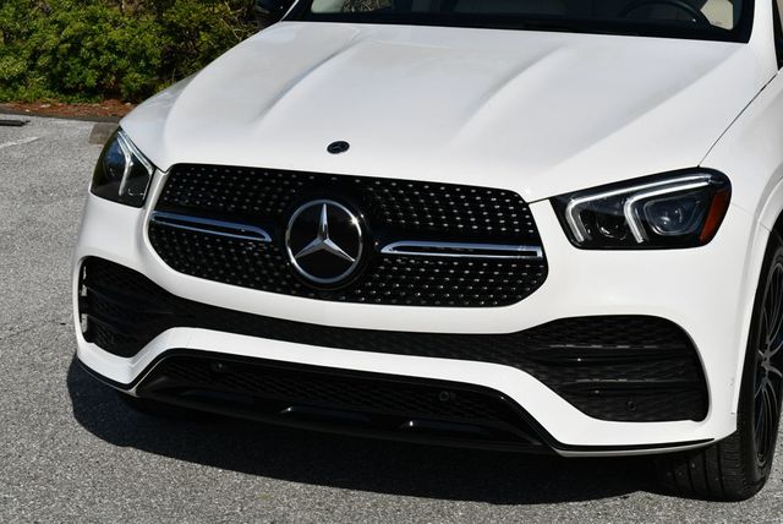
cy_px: 262
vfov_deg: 19.0
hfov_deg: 28.0
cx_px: 392
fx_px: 1567
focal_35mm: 72
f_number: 10
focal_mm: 36
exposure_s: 1/400
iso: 100
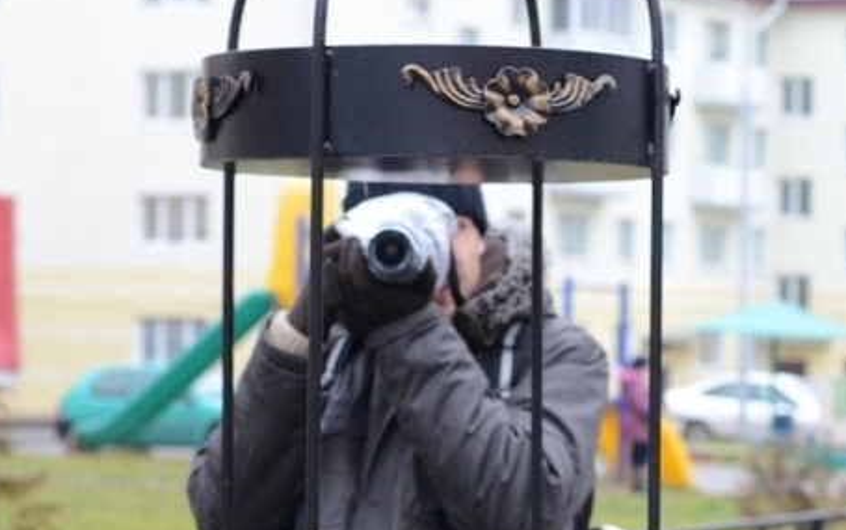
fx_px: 3091
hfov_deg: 15.4
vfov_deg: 9.8
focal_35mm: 134
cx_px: 725
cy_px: 391
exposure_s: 1/125
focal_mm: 50
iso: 1600
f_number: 4.5
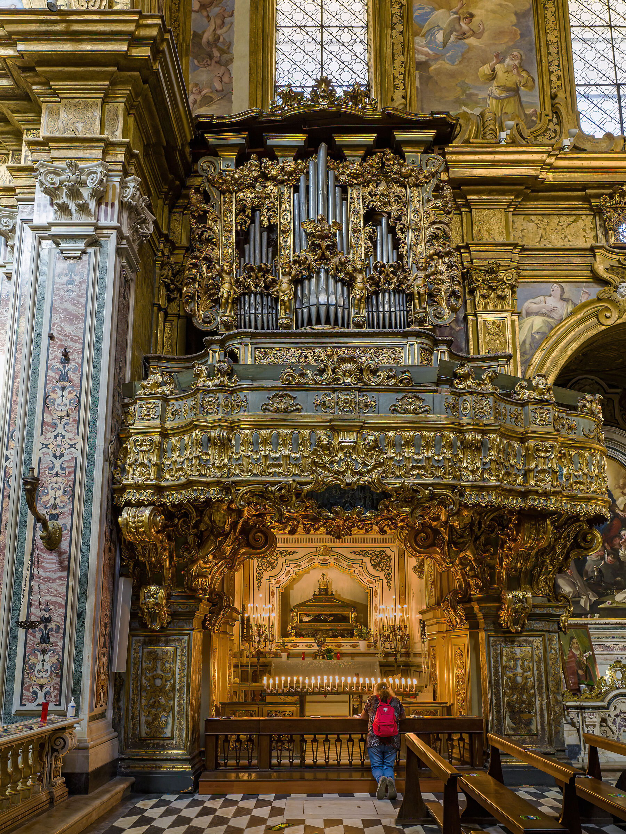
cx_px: 313
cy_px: 417
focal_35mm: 24
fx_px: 579
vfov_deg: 71.6
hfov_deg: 56.8
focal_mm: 12
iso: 200
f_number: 4.5
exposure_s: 1/3
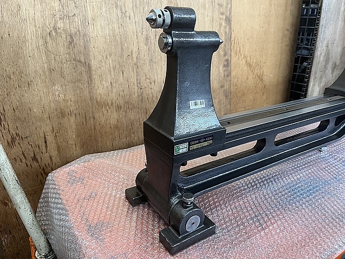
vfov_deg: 53.1
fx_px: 259
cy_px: 130
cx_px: 172
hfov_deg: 67.3
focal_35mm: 26
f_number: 1.6
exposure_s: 1/60
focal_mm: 5.1
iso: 160
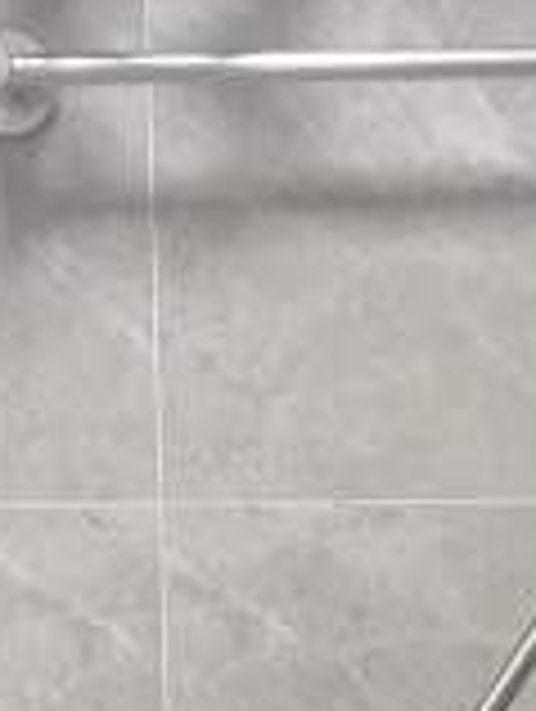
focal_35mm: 182
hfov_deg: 8.2
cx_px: 405
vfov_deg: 9.9
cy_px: 1550
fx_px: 3747
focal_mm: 5.58
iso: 250
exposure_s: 1/33.3
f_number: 1.9
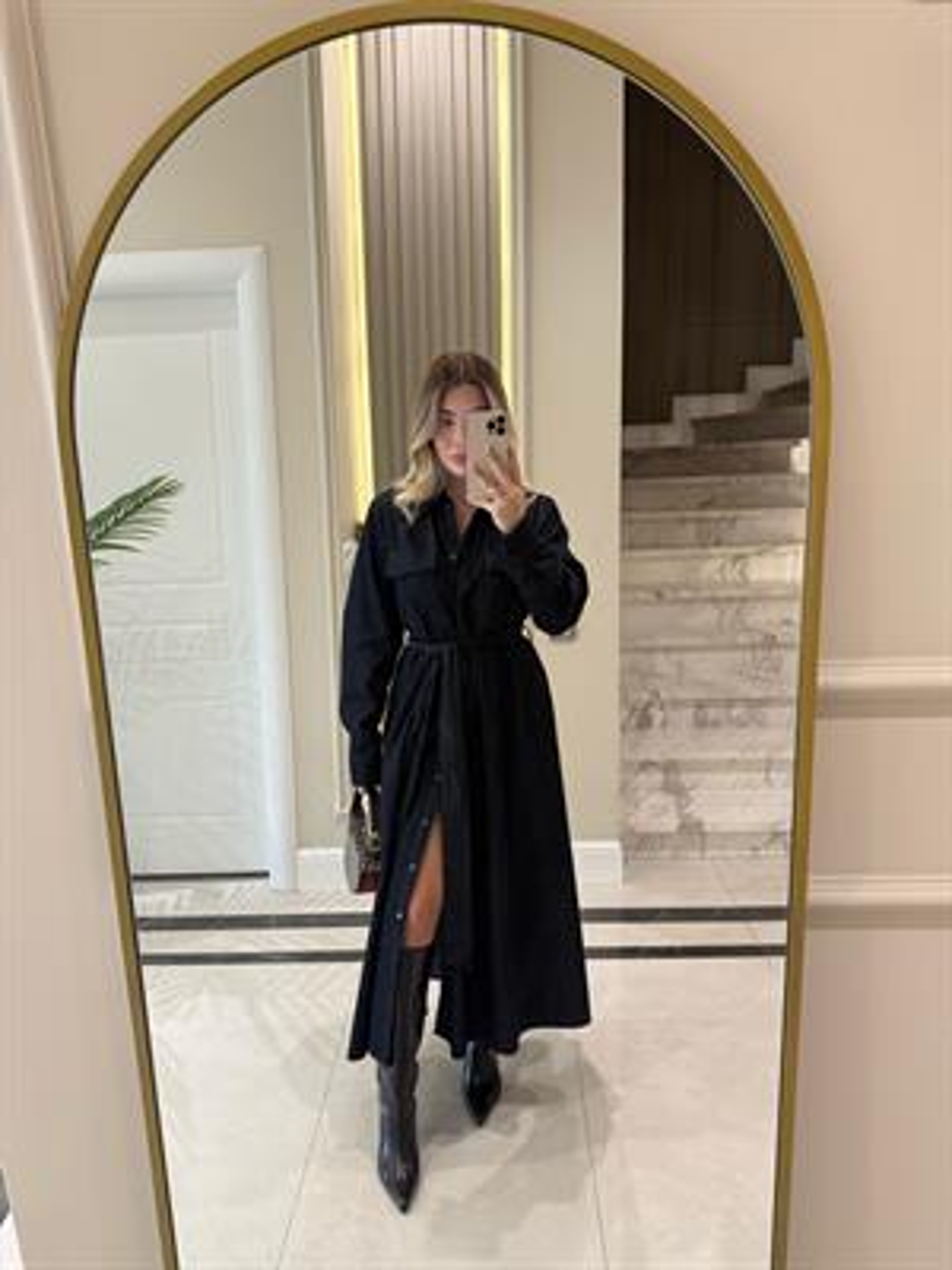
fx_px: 880
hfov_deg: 56.8
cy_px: 635
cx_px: 476
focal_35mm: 24
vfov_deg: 71.6
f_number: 1.78
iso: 125
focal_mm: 6.76
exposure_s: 1/50
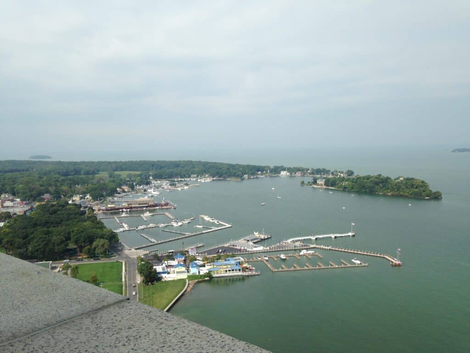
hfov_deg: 55.4
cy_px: 176
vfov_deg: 42.9
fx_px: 448
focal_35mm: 33
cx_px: 235
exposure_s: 1/2088
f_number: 2.4
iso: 50
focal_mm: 4.12
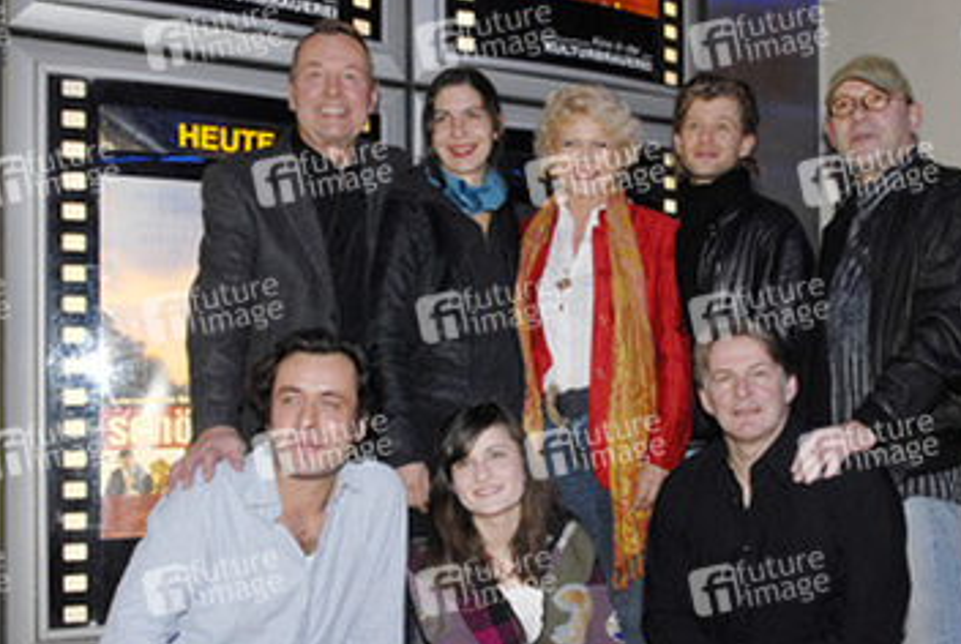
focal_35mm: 42
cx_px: 519
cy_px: 379
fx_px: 1123
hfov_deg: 46.3
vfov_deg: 31.9
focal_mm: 22
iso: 500
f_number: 5
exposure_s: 1/80
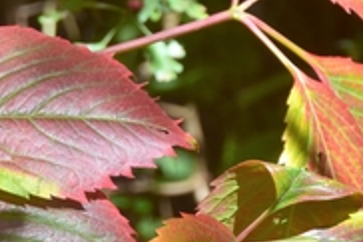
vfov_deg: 4.0
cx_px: -170
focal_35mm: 346
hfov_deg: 5.9
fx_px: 3486
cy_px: 288
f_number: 11
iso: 200
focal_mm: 70
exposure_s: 1/100
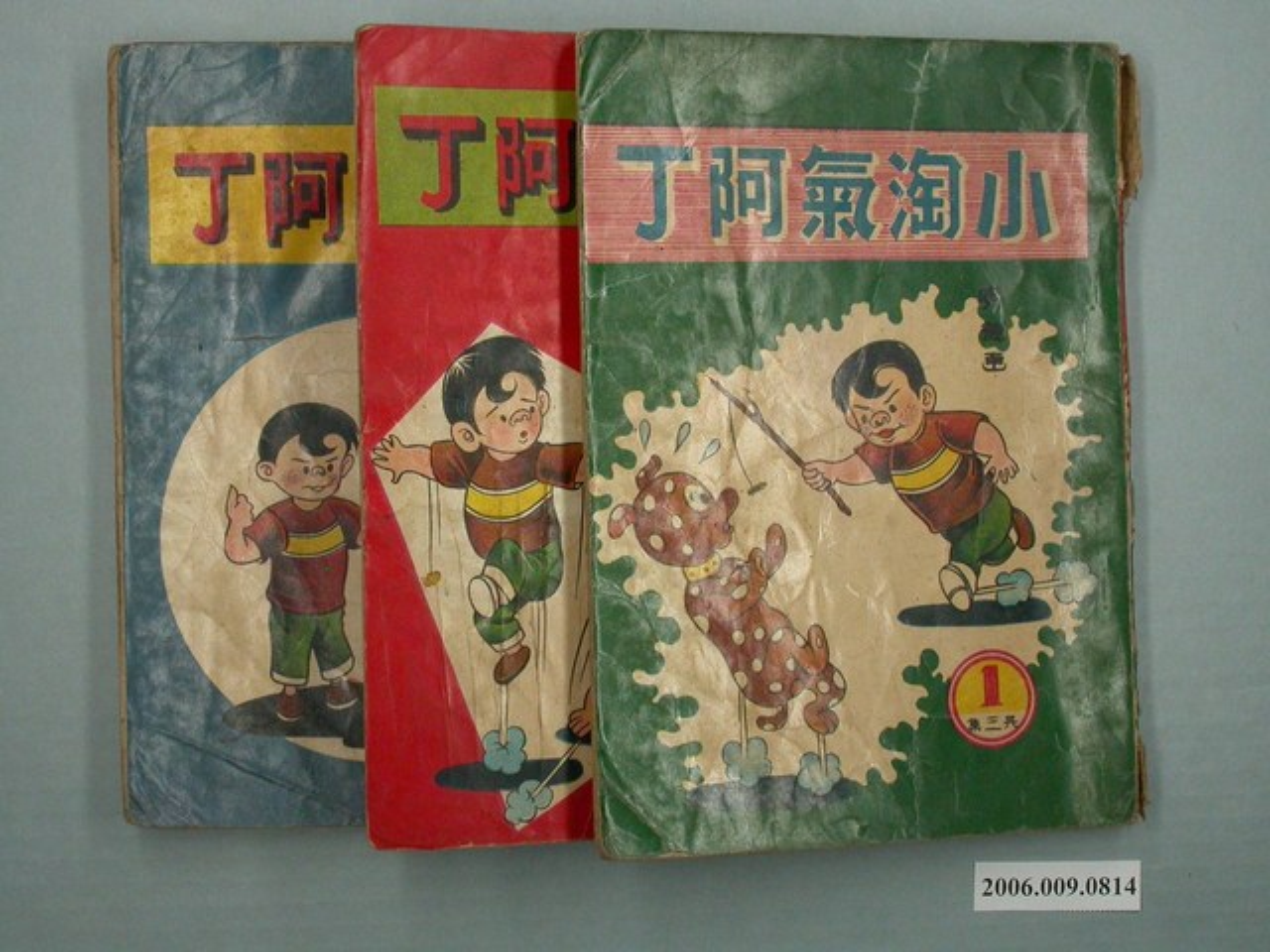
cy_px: 476
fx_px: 1871
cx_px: 635
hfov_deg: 37.5
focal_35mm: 51
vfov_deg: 28.6
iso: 200
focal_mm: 10.6
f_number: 5.8
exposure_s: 1/30
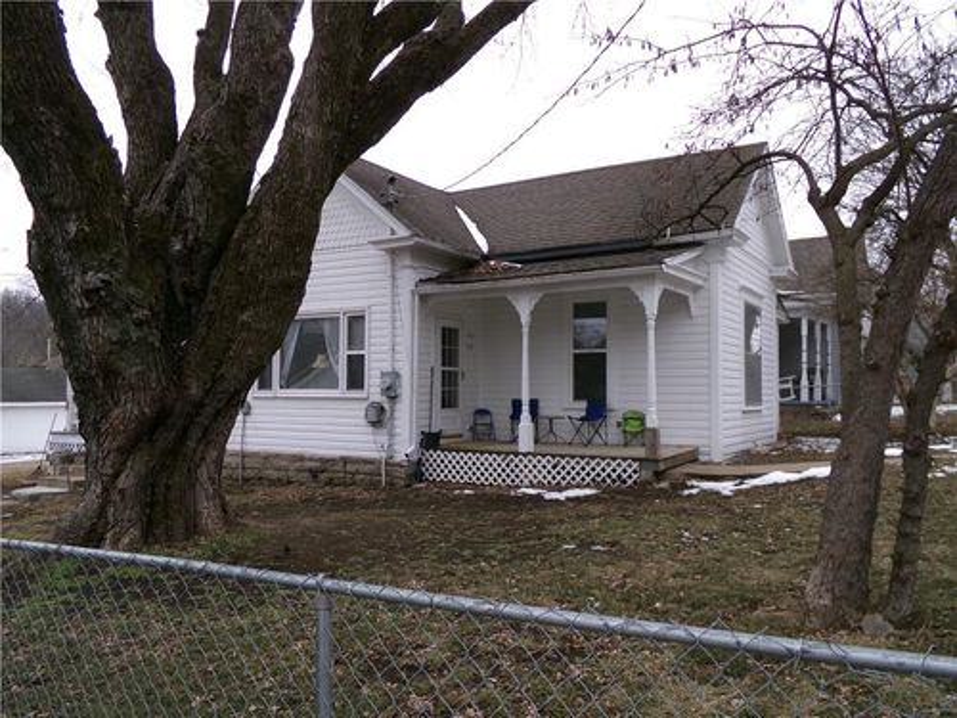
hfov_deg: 63.4
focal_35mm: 28
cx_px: 478
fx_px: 774
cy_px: 359
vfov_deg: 49.7
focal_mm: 5
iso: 100
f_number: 3.8
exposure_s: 1/280
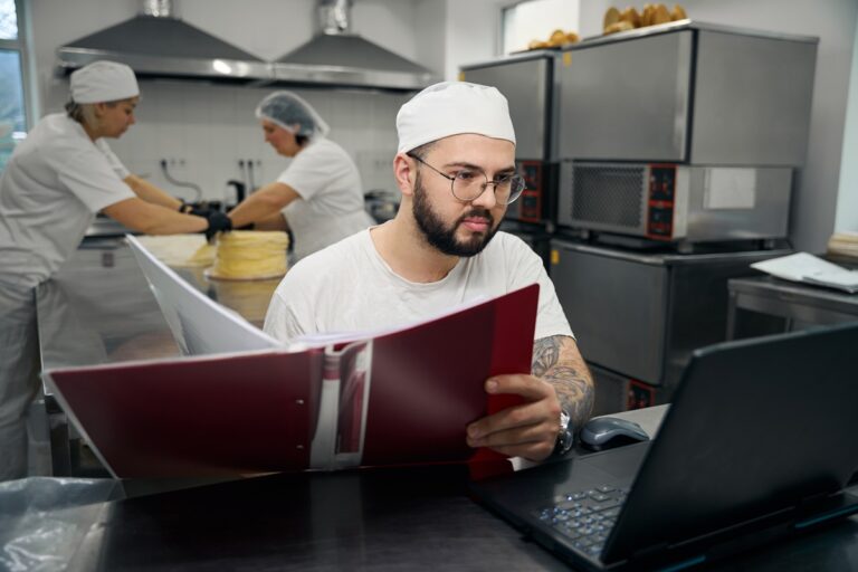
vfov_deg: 40.2
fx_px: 782
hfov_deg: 57.5
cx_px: 429
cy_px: 286
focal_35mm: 33
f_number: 2.8
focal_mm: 32.8
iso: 400
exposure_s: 1/250
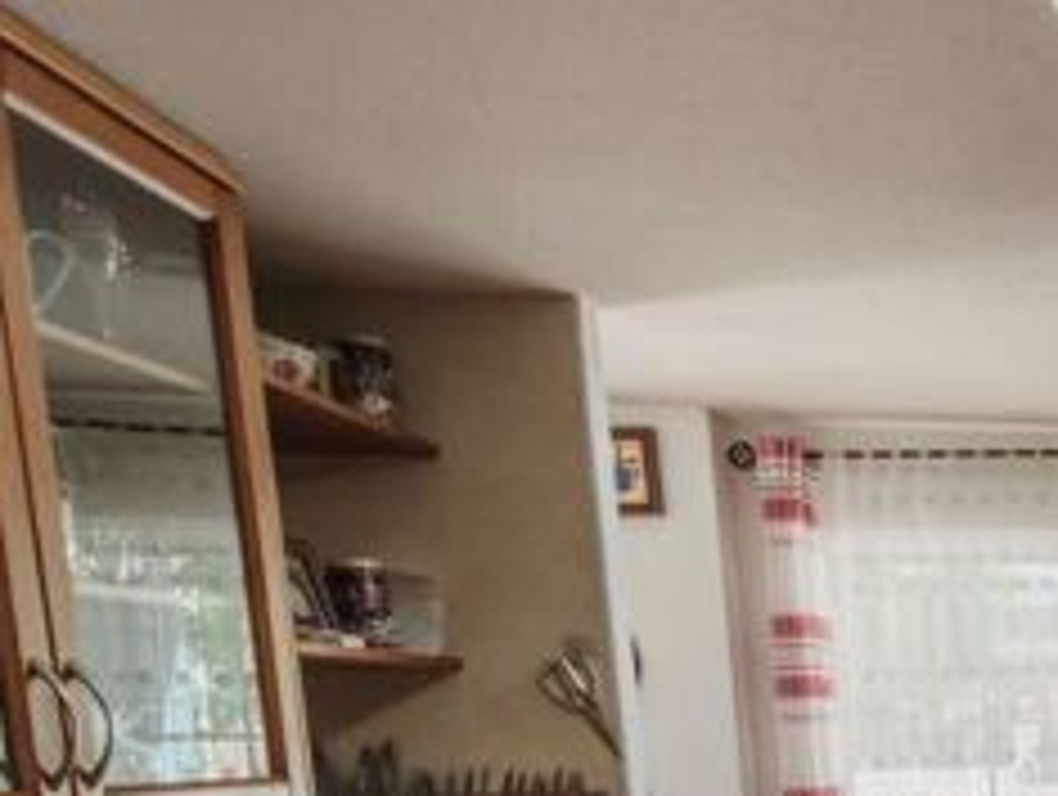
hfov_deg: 31.7
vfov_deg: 30.3
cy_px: 904
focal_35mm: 42
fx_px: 1286
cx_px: 1438
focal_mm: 2.16
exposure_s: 1/50
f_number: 2.2
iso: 100
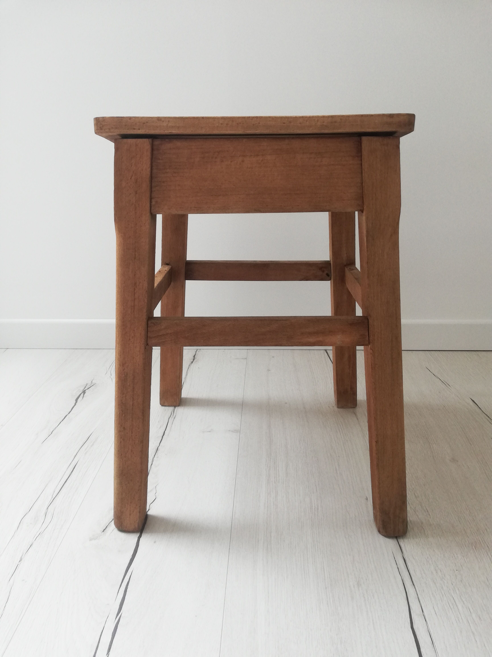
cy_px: 328
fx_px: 493
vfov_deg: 67.3
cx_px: 246
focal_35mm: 26
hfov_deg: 53.1
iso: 200
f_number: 2.2
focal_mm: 3.81
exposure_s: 1/50
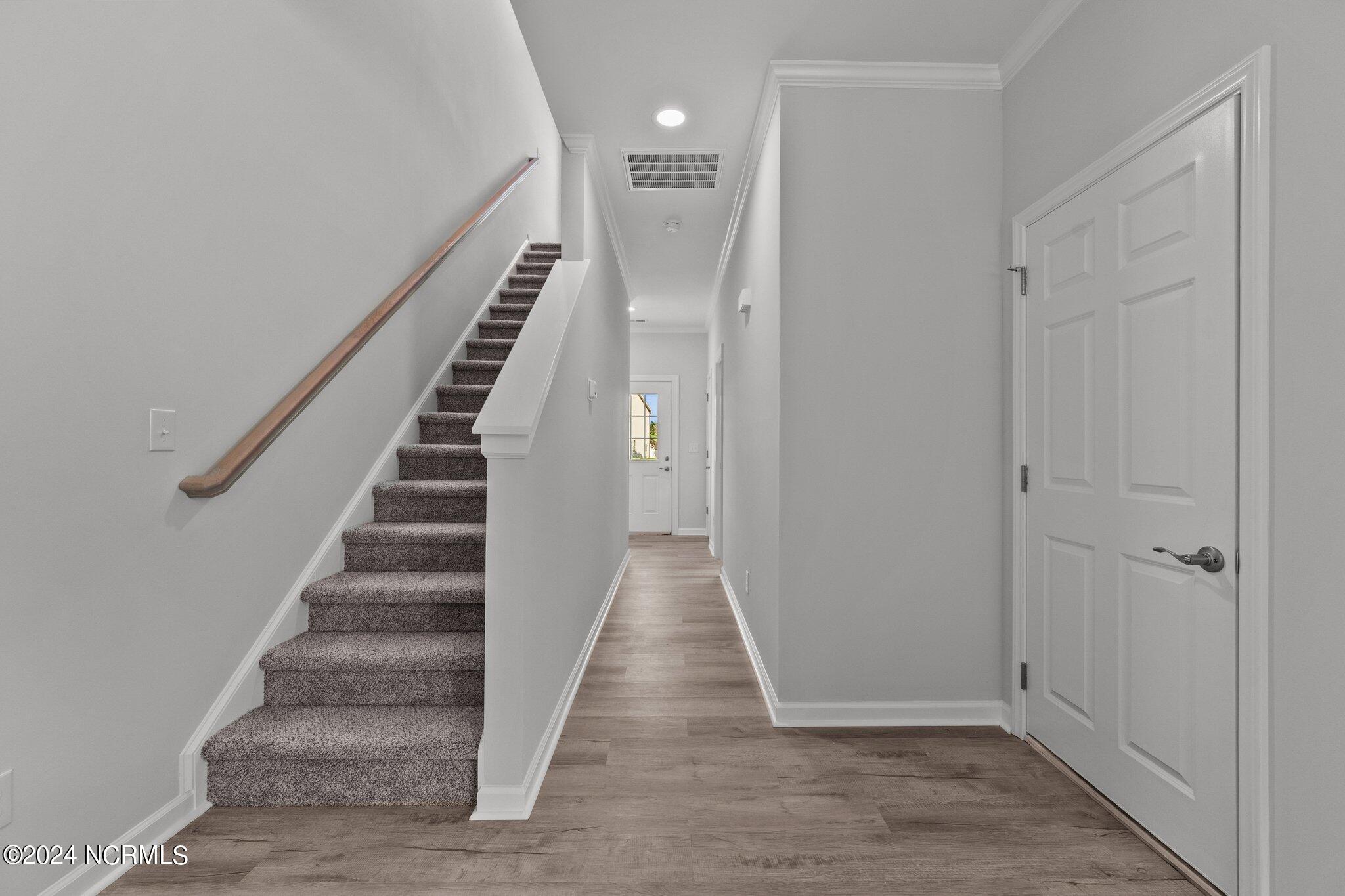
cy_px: 448
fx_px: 523
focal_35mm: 14
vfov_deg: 81.2
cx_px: 672
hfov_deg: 104.3
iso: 640
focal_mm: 14
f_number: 7.1
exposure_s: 1/15
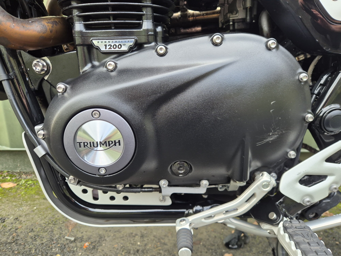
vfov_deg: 58.9
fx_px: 227
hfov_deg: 73.9
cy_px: 128
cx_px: 170
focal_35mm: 23
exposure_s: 1/180
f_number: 1.8
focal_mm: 5.4
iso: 125
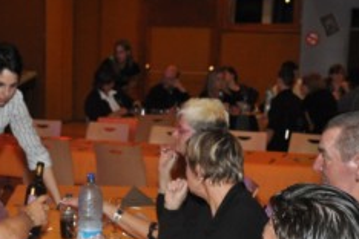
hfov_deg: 21.1
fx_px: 957
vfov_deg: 14.1
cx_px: 112
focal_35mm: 96
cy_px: 219
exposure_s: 1/60
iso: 800
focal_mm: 30
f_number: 4.2
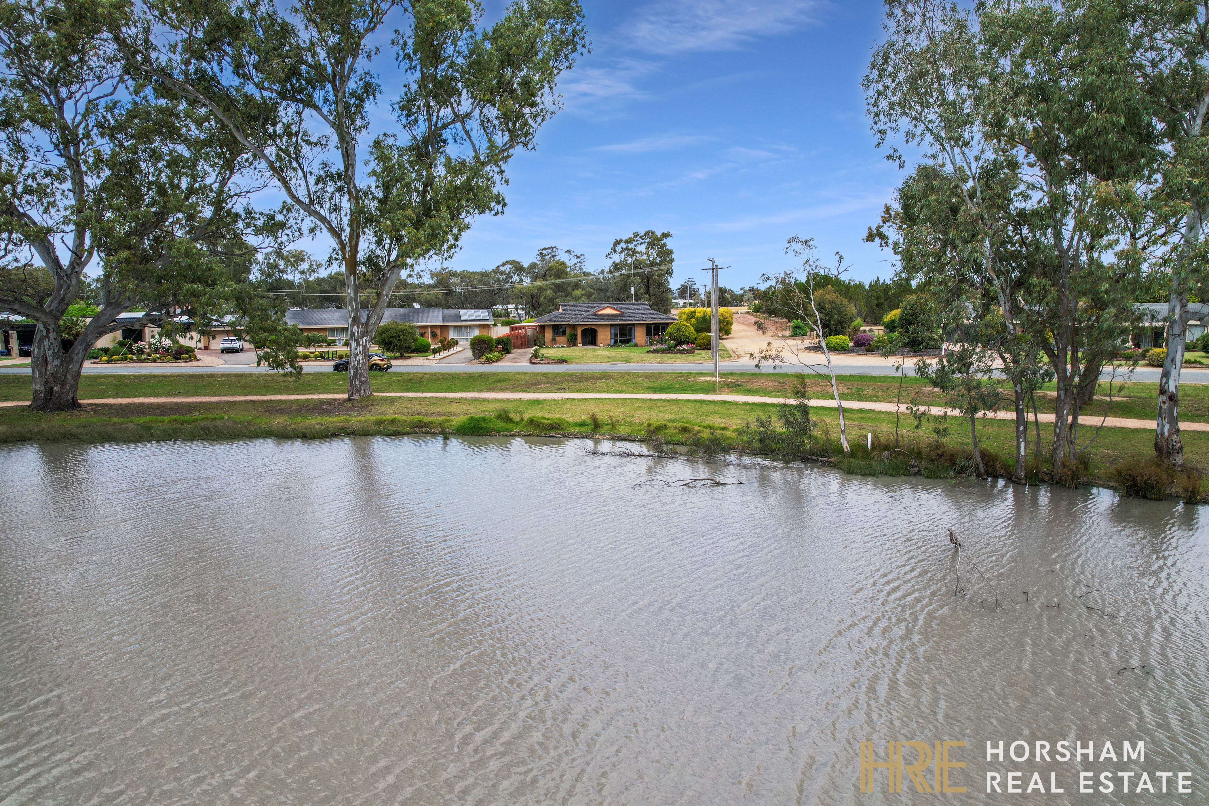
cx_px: 604
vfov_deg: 57.2
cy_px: 403
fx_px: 739
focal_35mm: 22
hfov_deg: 78.6
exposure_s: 1/2500
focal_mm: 8.38
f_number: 2.8
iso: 200
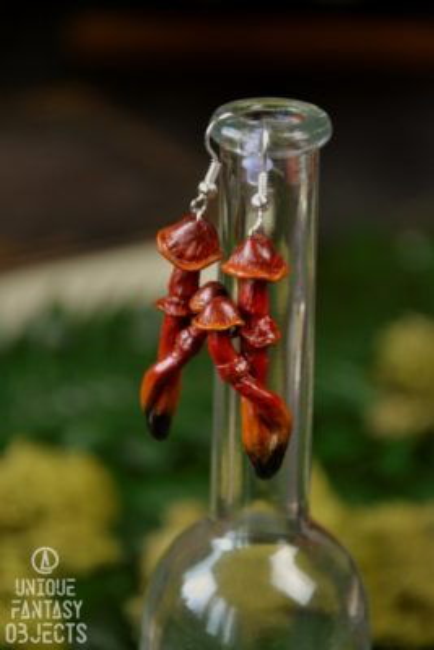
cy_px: 325
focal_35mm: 158
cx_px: 217
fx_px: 2845
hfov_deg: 8.7
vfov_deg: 13.0
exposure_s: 1/60
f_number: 5.6
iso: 1250
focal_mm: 105
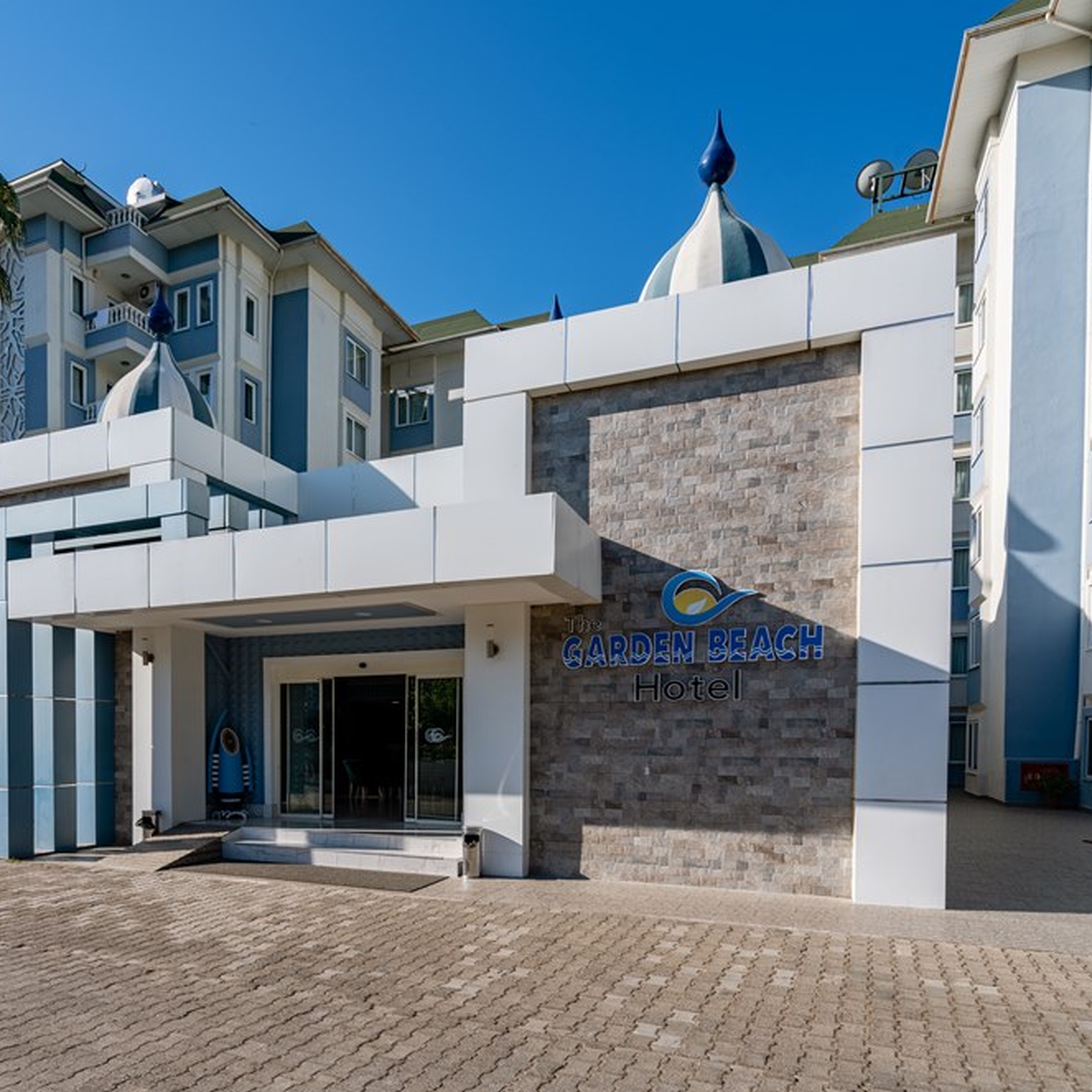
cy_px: 536
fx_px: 749
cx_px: 377
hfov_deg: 70.4
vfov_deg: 72.1
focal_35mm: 21
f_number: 8
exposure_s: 1/1000
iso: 100
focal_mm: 16
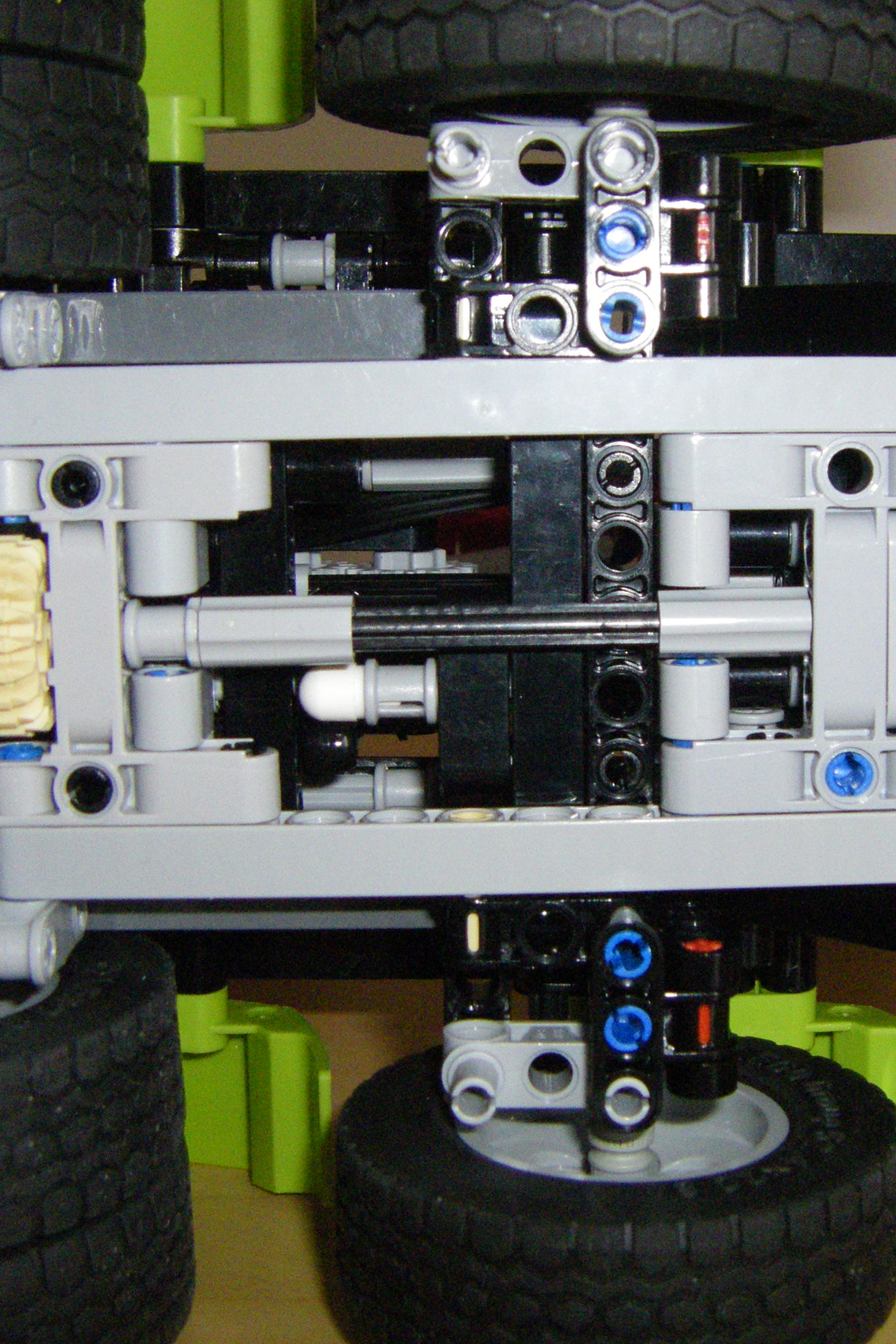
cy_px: 670
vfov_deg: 37.5
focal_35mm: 53
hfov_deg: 25.3
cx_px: 653
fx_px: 1978
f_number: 7
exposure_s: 1/50
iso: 500
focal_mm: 6.3
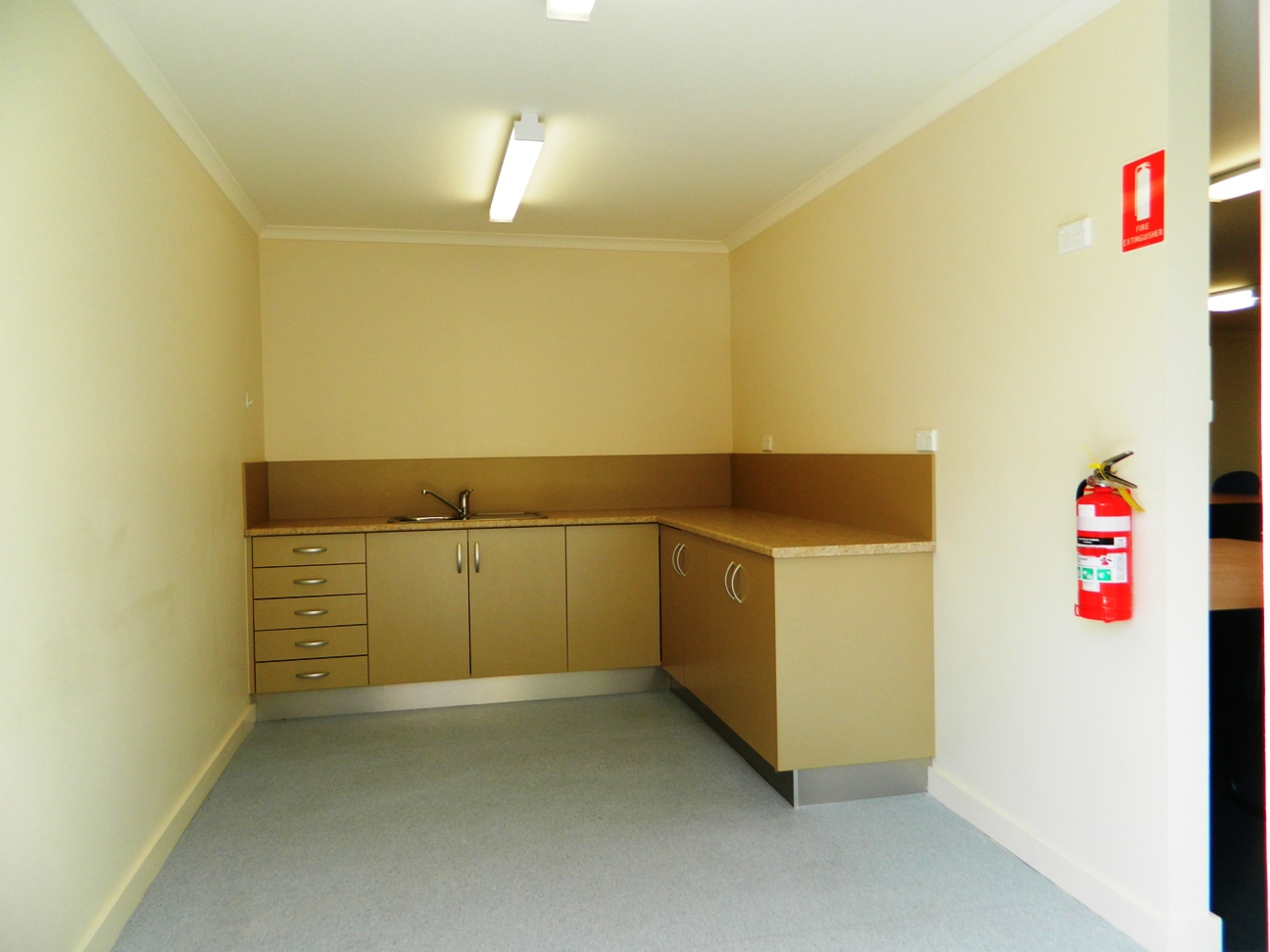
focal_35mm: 25
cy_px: 476
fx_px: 917
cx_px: 635
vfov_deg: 54.9
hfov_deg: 69.4
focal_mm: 4.5
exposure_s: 1/60
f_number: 3.1
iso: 80
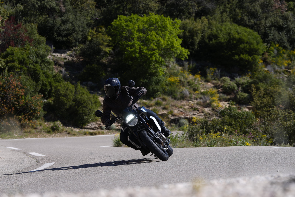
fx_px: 1131
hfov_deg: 14.9
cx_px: 148
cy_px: 98
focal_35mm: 138
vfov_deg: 9.9
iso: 125
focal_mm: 138
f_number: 6.3
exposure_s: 1/500
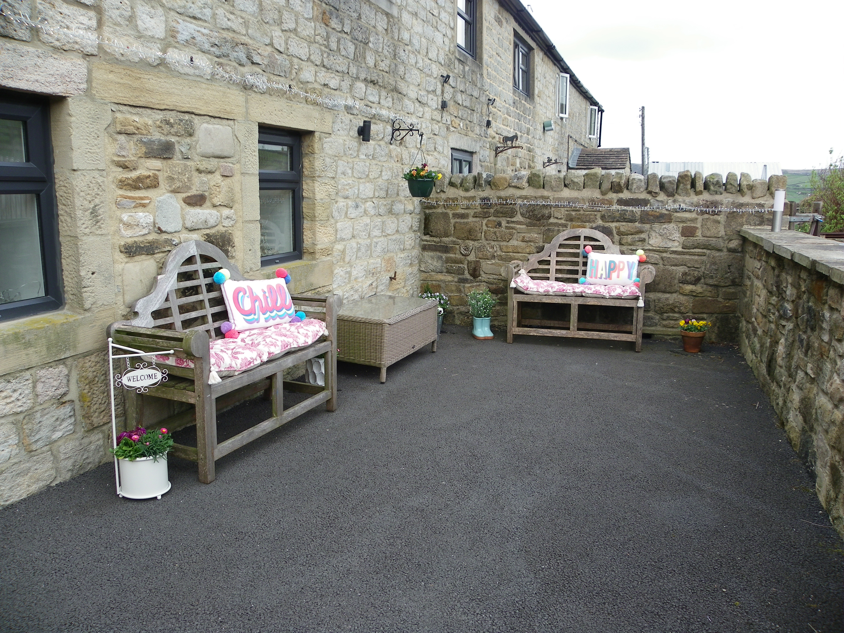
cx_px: 422
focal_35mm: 26
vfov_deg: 53.1
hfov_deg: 67.3
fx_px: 634
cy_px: 316
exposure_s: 1/160
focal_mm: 4.6
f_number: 3.2
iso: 50
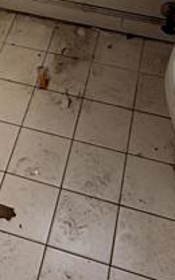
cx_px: 8
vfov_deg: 24.7
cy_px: -81
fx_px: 557
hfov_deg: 17.5
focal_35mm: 73
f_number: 2.2
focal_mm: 2.22
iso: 125
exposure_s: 1/99
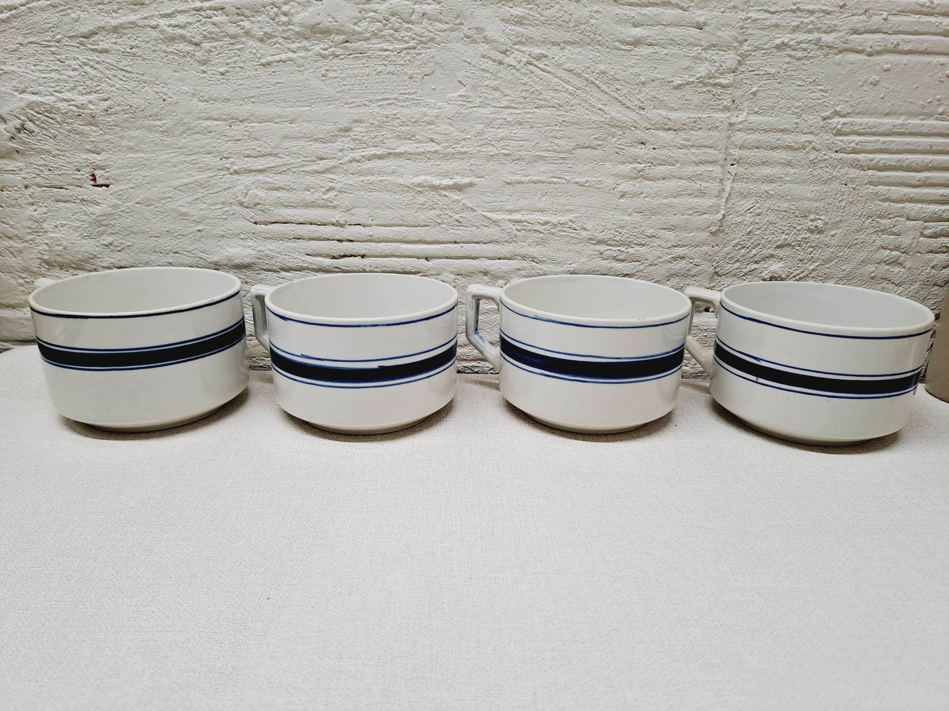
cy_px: 356
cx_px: 474
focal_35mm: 25
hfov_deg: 69.4
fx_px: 685
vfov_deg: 54.9
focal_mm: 4.65
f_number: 1.8
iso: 40
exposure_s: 1/100
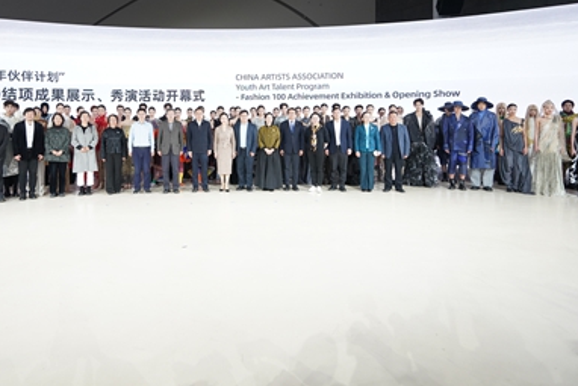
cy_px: 123
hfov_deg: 77.0
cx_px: 213
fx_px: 353
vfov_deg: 55.8
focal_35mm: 22
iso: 800
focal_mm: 14
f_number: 1.8
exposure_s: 1/400
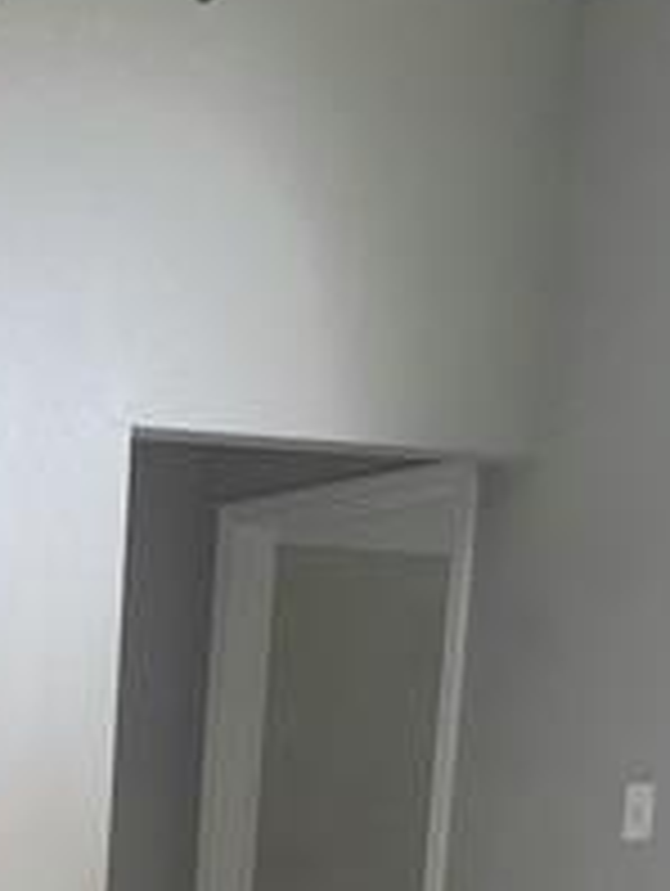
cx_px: -351
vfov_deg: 18.8
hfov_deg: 14.8
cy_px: 1300
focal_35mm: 93
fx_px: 2395
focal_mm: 5.23
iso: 200
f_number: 1.8
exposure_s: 1/60.2
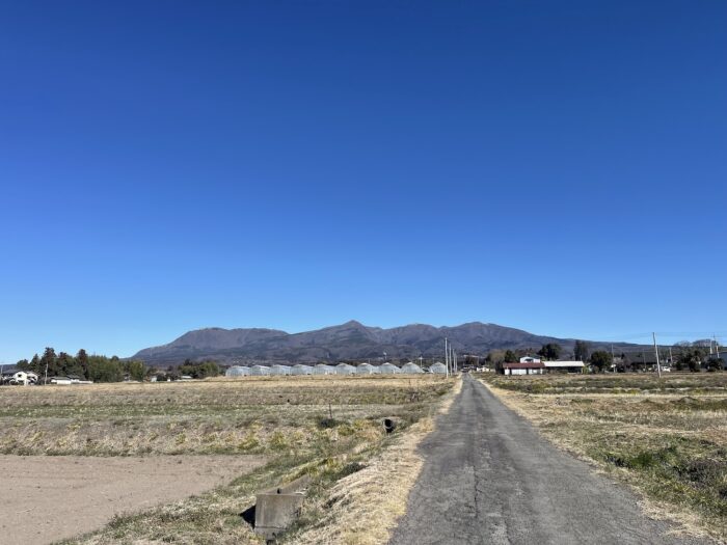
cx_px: 364
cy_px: 272
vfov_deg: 54.9
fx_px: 525
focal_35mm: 25
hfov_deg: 69.4
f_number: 1.6
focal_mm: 5.1
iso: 32
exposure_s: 1/4348
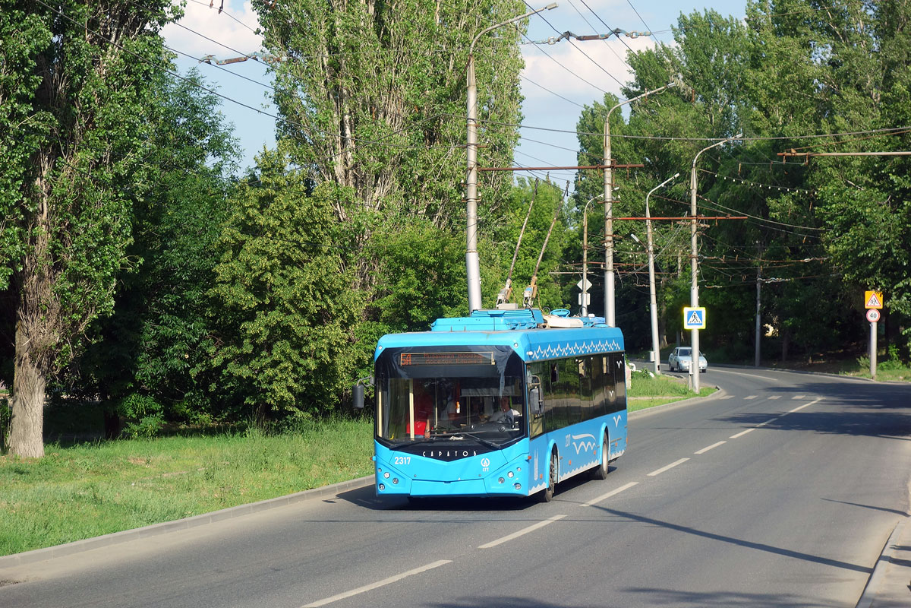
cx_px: 456
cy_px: 304
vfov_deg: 16.1
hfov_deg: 23.9
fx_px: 2151
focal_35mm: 85
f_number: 5
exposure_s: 1/500
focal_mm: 31.48
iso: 125
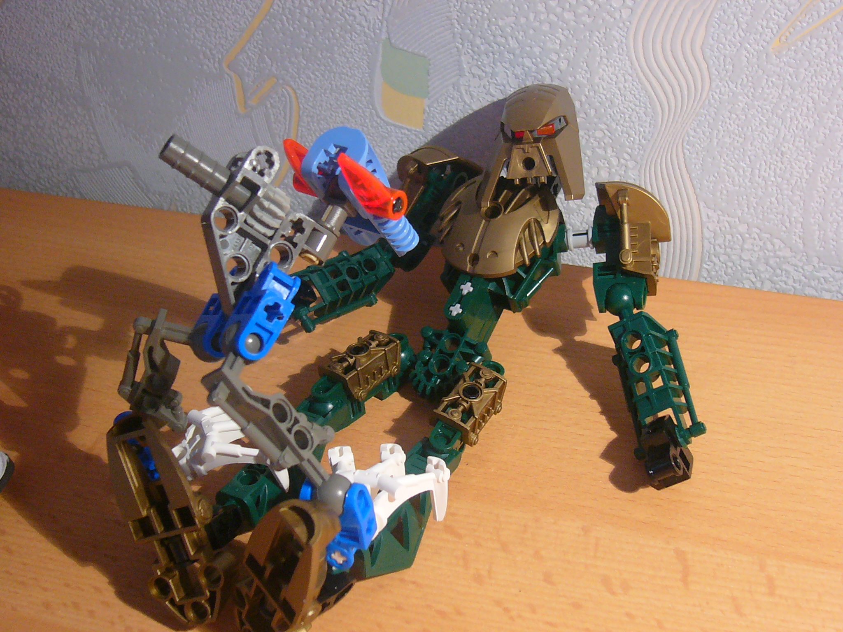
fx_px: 1096
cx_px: 422
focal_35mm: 45
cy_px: 316
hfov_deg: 42.1
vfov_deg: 32.2
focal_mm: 7.5
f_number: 3.2
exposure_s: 1/15
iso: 200
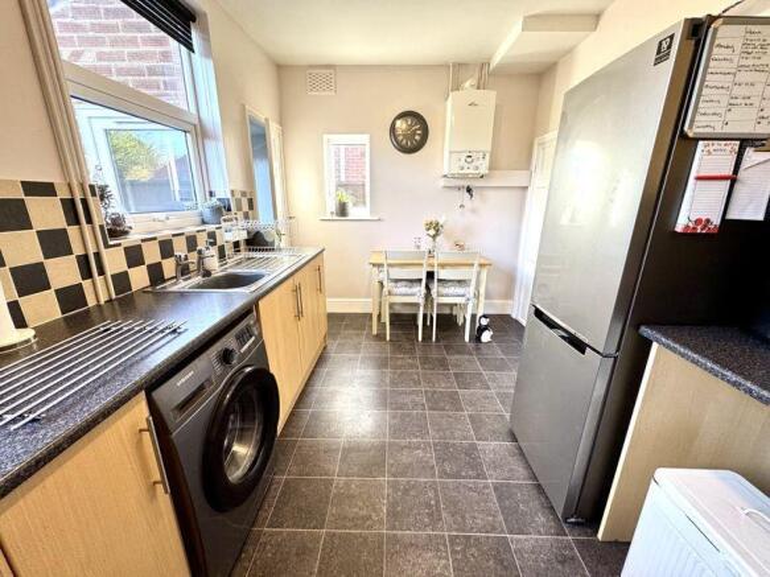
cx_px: 385
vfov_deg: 85.7
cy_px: 288
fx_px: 311
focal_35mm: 14
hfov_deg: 102.1
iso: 160
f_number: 2.2
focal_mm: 2.22
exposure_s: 1/100
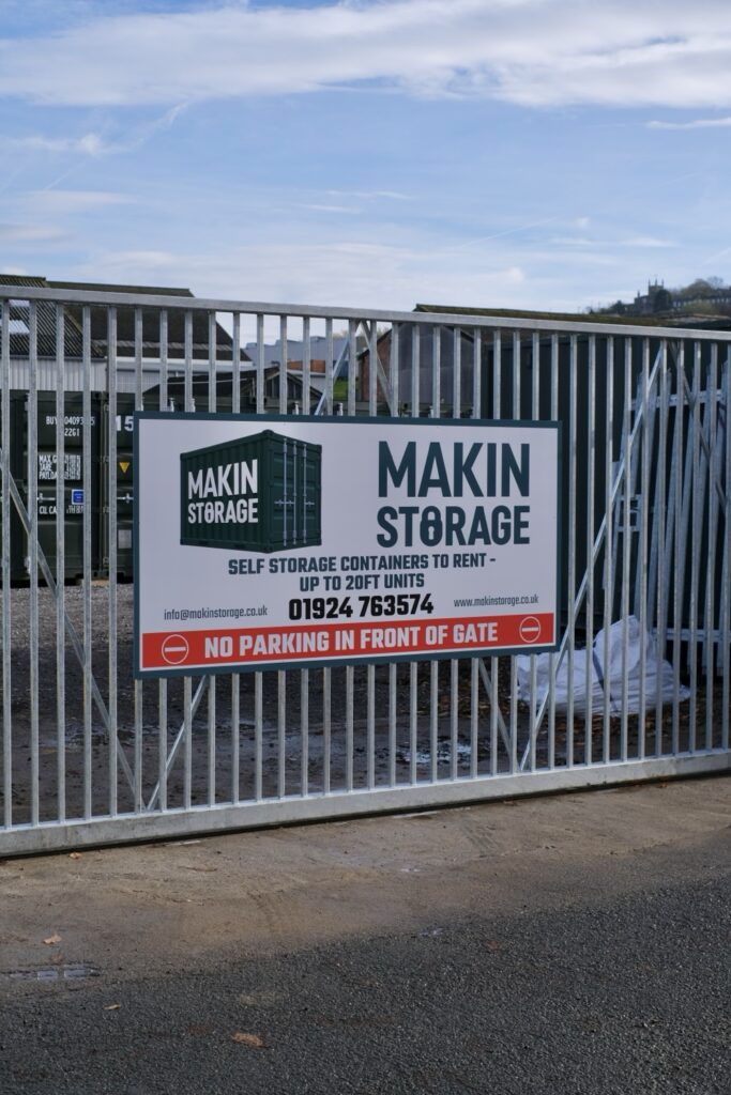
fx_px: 1614
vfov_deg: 37.5
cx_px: 366
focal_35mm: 53
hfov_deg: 25.5
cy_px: 548
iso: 160
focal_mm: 35
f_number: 4.5
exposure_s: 1/600
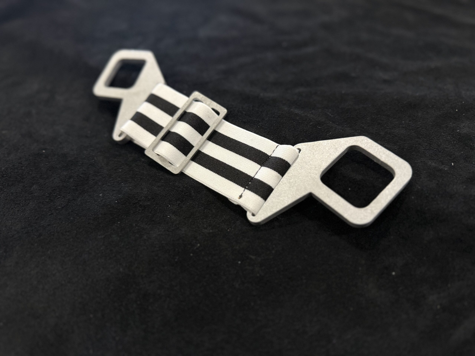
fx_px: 329
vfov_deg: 56.8
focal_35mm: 24
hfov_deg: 71.6
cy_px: 178
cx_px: 238
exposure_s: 1/60
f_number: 1.78
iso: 320
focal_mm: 6.76
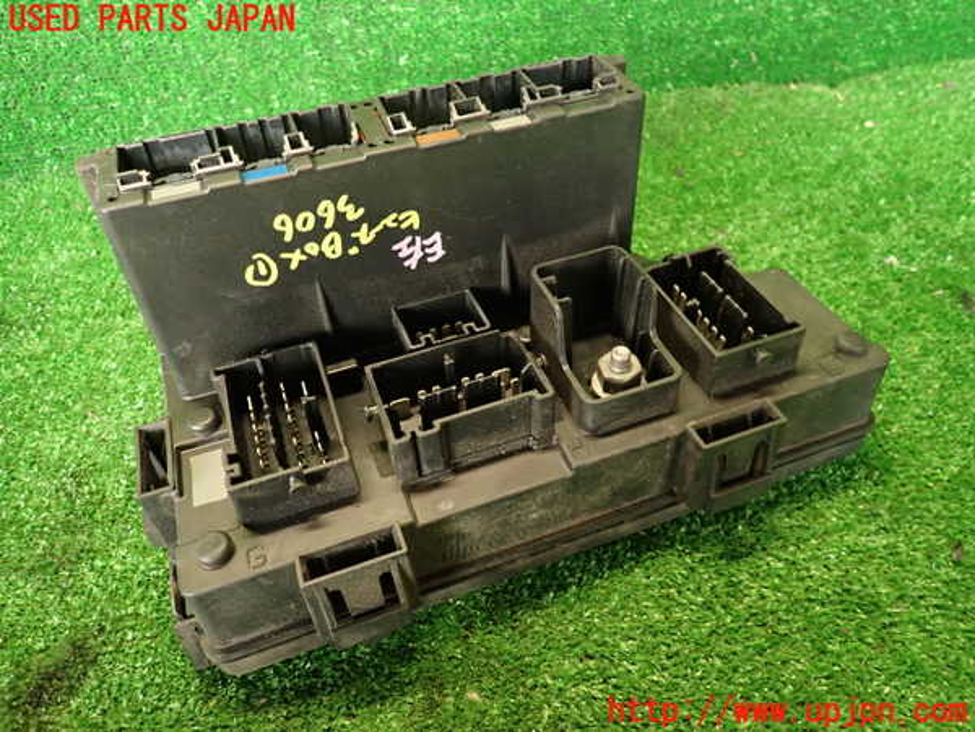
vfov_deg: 54.9
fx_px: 704
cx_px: 488
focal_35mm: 25
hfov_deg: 69.4
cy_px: 366
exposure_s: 1/30
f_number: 2
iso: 400
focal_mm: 4.5
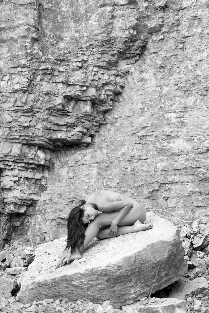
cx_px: 104
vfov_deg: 39.6
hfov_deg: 27.0
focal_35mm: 50
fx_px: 435
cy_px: 156
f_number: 2.5
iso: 100
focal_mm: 50
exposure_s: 1/200
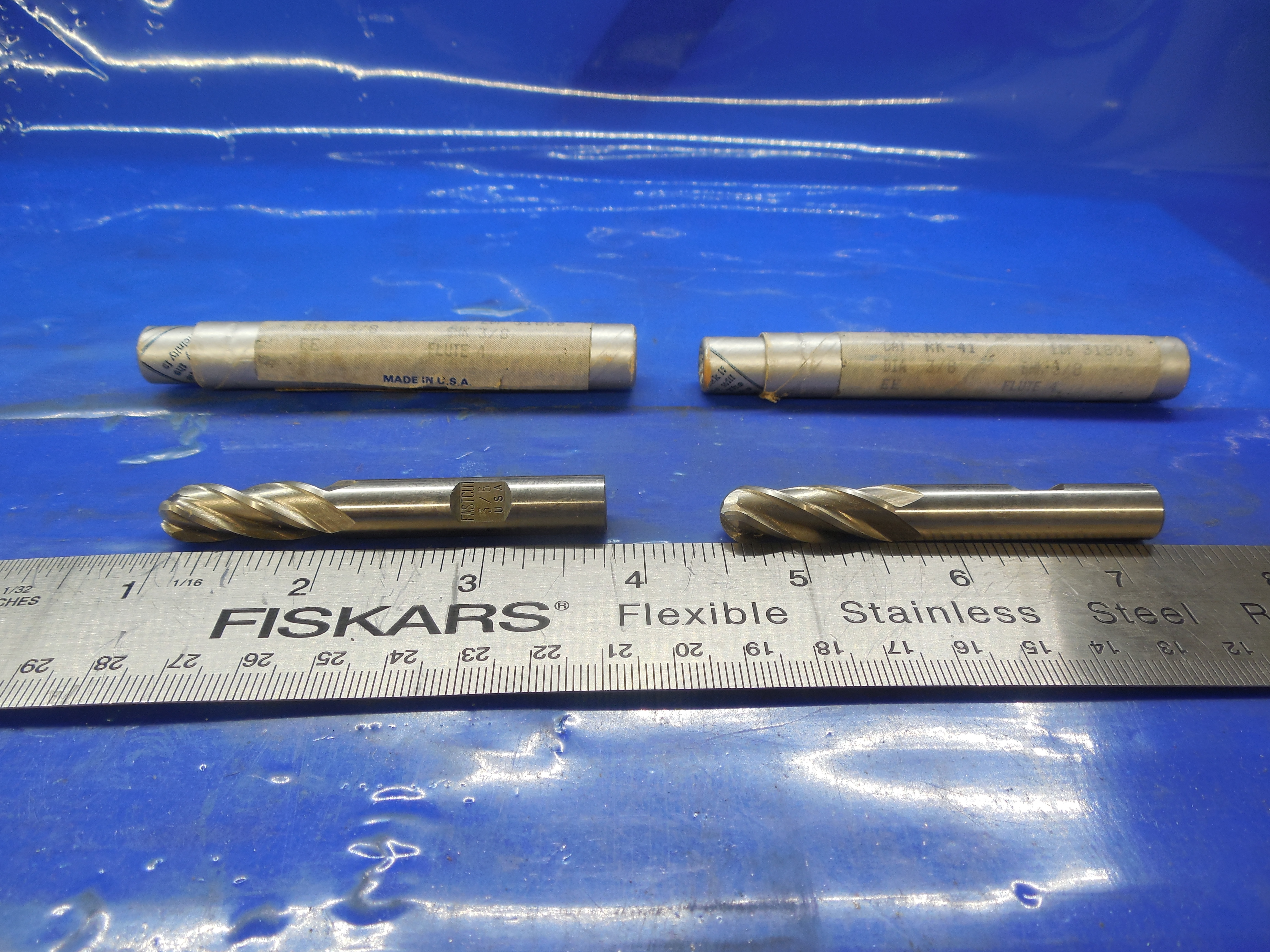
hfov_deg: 69.4
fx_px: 917
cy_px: 476
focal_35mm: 25
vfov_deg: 54.9
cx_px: 635
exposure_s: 1/100
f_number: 3.3
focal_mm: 4.5
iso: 125
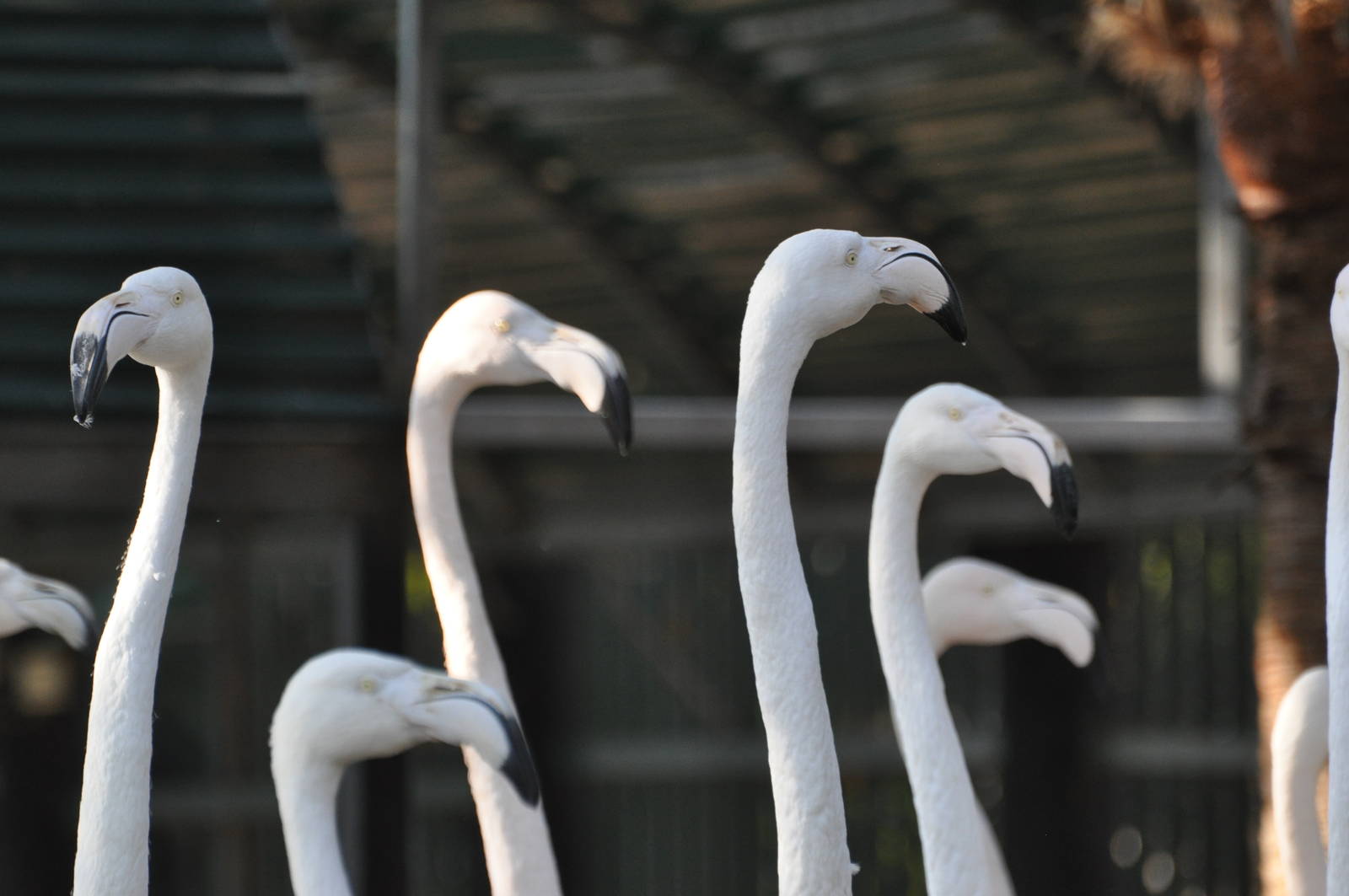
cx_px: 674
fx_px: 16843
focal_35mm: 450
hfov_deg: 4.6
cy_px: 448
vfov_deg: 3.0
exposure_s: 1/500
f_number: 5.6
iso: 800
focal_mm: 300
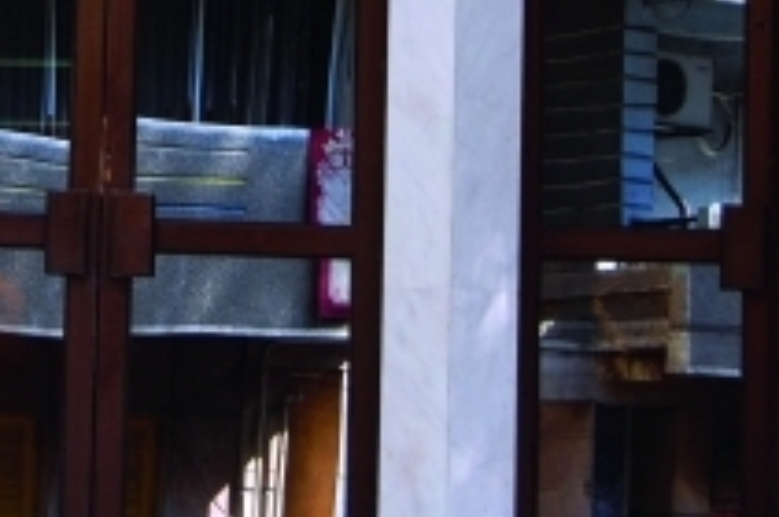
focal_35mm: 191
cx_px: 63
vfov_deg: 7.1
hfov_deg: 10.7
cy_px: -72
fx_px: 4127
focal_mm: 42
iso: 250
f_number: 5.6
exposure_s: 1/125
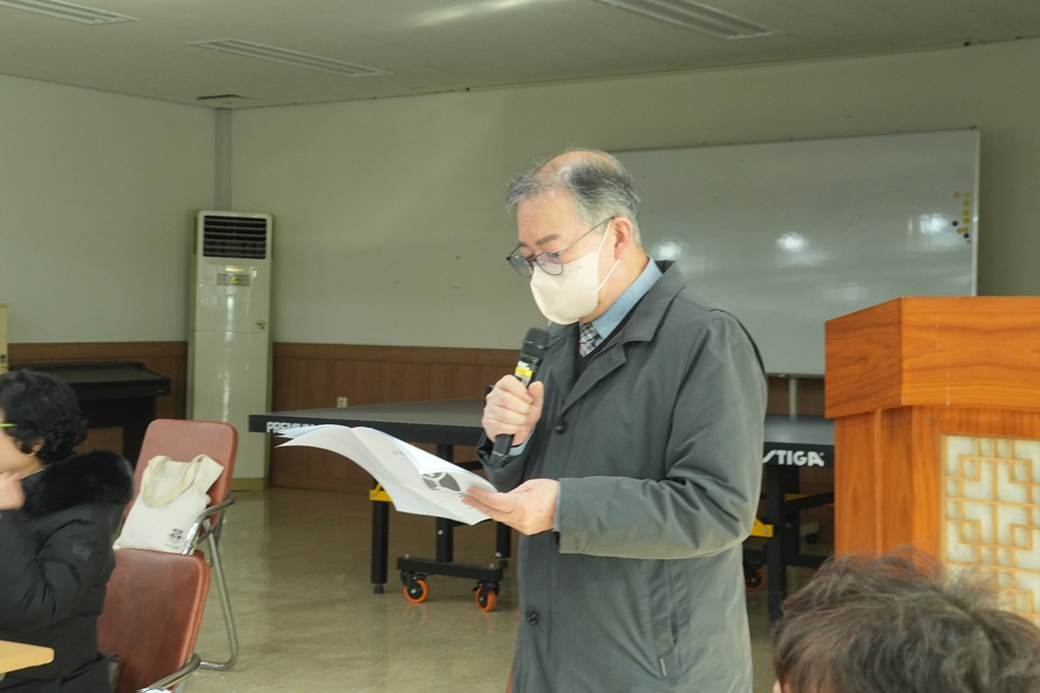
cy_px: 346
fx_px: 1560
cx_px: 520
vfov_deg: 25.1
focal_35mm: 54
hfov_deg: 36.9
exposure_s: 1/50
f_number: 7.1
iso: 1600
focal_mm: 36
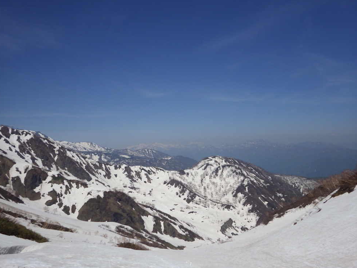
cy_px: 136
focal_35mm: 26
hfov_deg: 67.3
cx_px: 175
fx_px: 268
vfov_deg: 53.0
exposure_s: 1/640
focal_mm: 4.5
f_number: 7.9
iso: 125
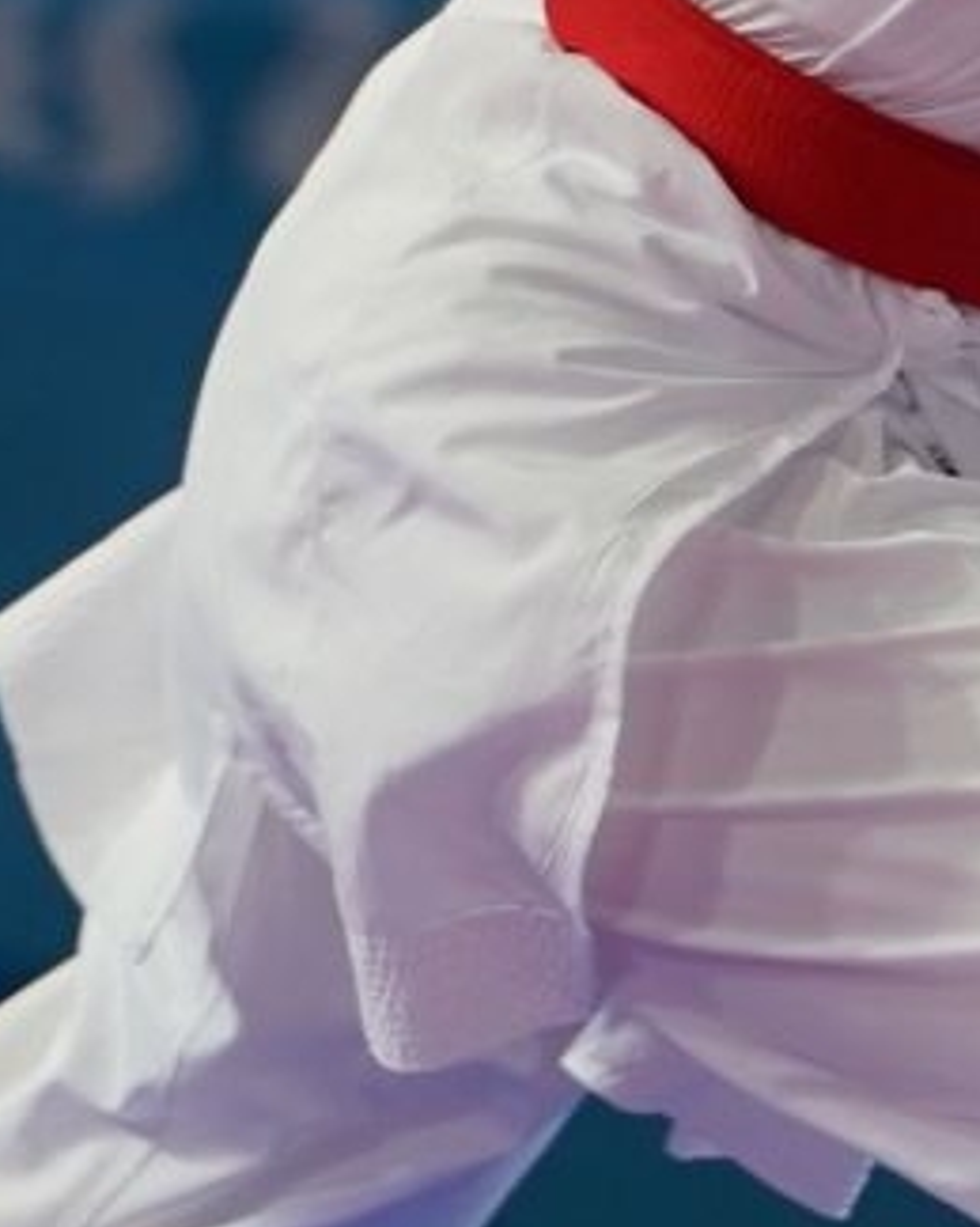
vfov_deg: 1.7
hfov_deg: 1.3
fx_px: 41568
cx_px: 1495
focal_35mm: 1146
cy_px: -670
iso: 400
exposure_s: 1/500
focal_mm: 147
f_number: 2.8
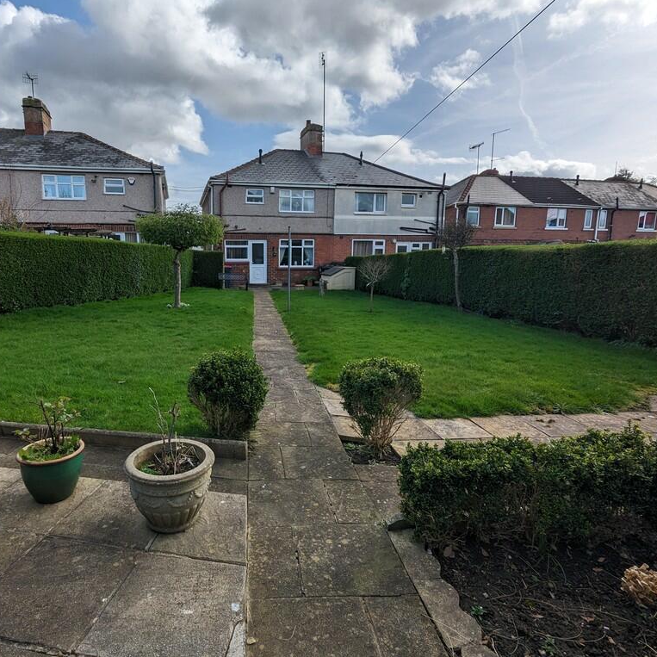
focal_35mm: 19
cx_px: 263
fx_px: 408
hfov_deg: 76.8
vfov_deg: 77.7
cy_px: 329
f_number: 2.2
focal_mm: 2.35
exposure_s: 1/2841
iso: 52
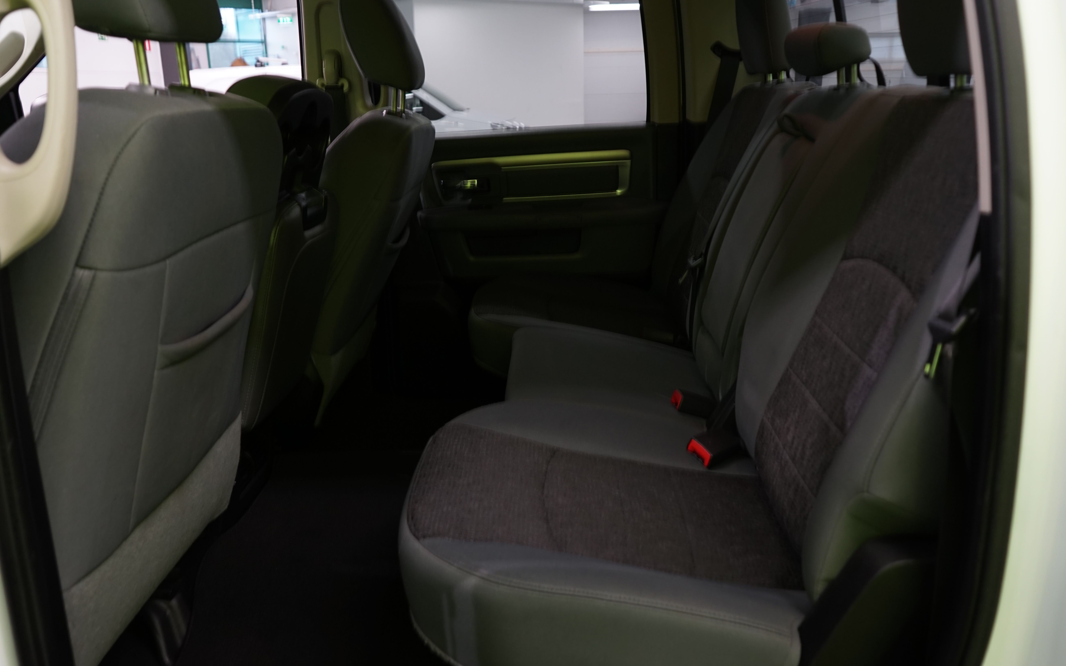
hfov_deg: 64.6
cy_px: 324
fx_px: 843
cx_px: 529
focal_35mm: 29
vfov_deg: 43.1
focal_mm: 28
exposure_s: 1/13
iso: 500
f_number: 5.6
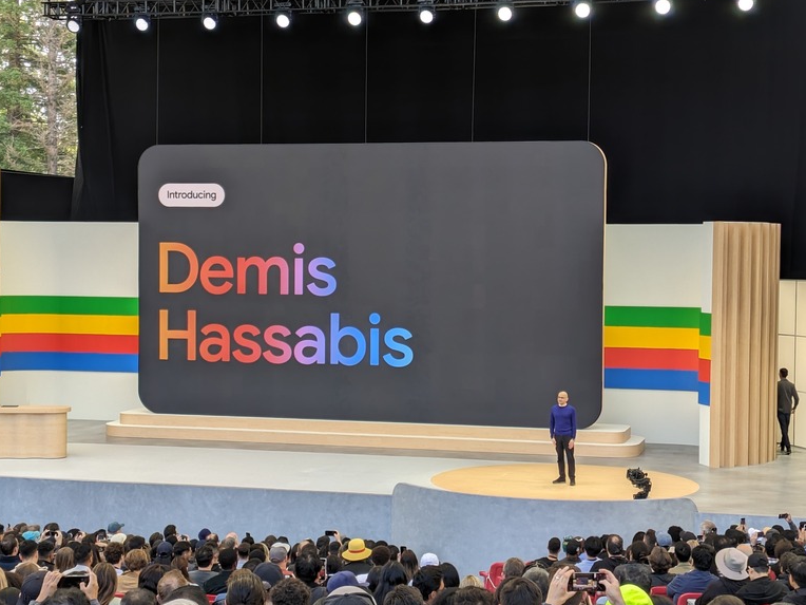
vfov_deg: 29.1
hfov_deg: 38.2
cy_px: 299
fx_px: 1164
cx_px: 401
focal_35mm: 50
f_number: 1.7
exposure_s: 1/291
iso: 40
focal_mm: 4.53
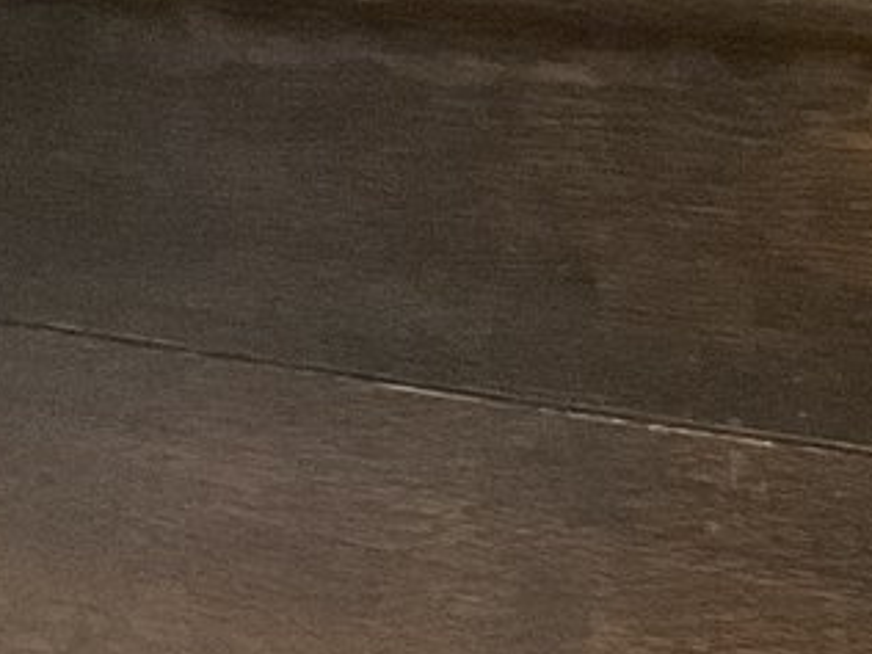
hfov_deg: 13.8
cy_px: 967
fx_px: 3502
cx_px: 1036
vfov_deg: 10.3
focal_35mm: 139
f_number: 1.8
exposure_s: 1/24
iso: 500
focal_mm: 3
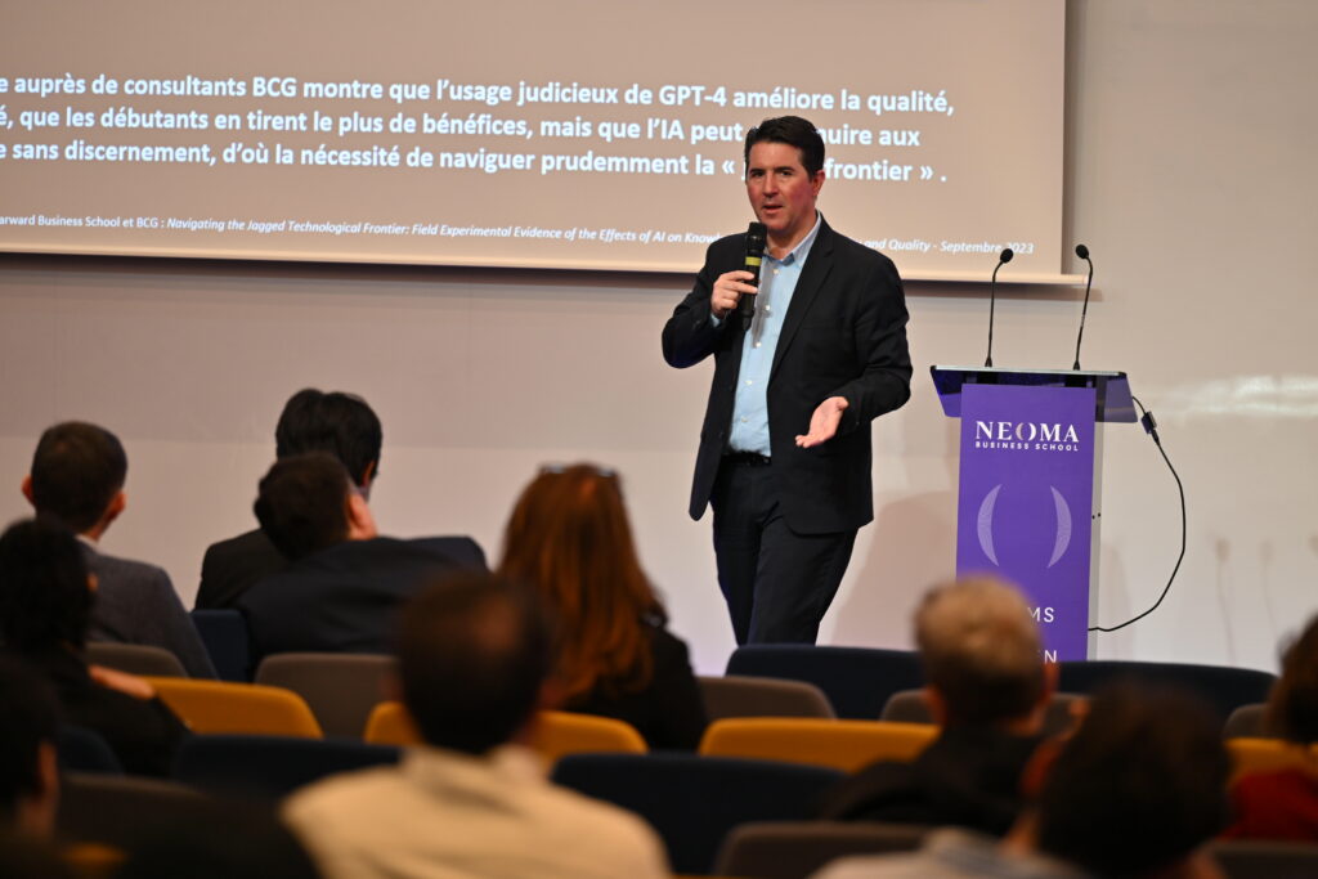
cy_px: 440
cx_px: 659
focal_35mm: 175
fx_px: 6407
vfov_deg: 7.8
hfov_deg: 11.7
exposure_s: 1/120
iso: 320
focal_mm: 175
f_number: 2.8
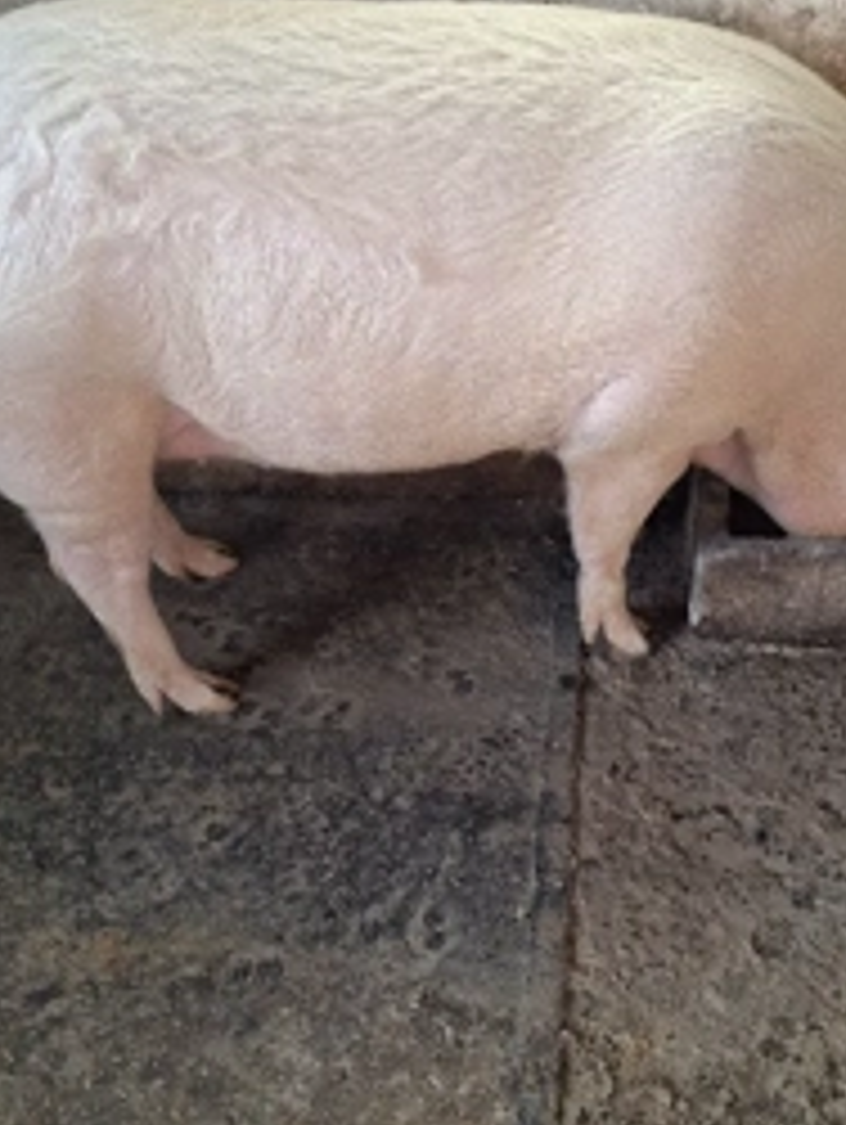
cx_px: 486
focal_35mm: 40
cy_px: 626
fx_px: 1301
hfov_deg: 35.9
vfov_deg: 46.7
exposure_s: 1/50
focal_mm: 4.69
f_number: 1.8
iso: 160
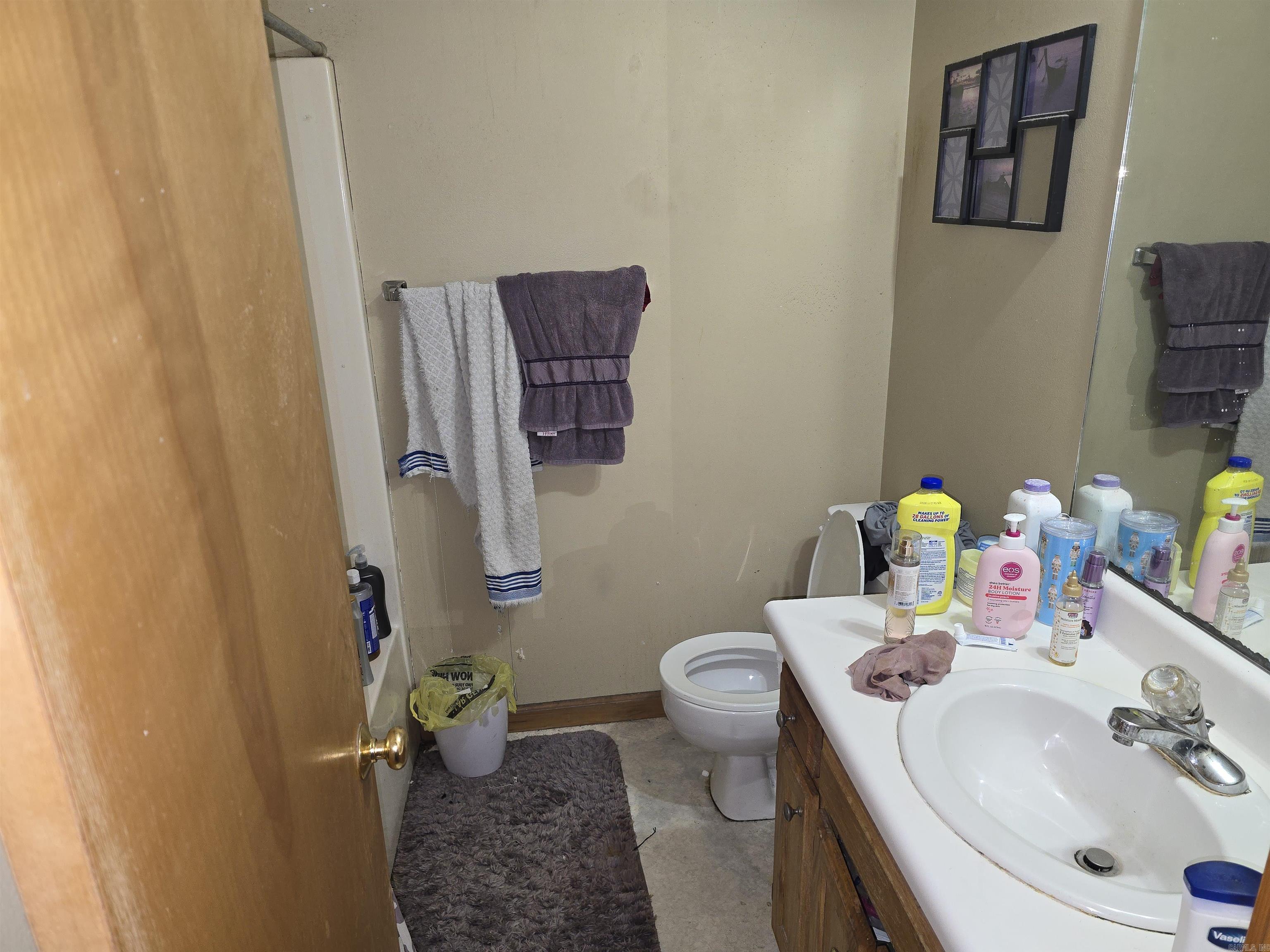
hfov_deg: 73.9
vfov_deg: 58.9
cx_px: 635
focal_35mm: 23
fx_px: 844
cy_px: 476
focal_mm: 6.3
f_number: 1.7
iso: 100
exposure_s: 1/24
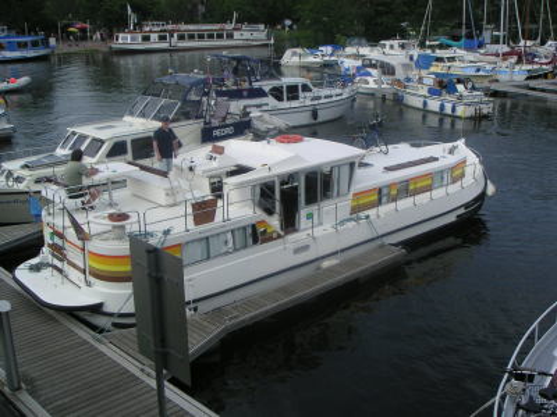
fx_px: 611
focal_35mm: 38
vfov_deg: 37.7
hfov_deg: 49.0
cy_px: 208
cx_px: 278
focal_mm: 6
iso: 50
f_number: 6.7
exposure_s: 1/180
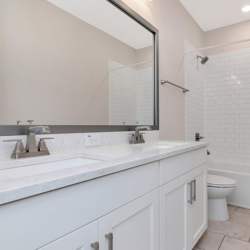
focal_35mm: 22
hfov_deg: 69.4
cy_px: 128
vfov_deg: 70.5
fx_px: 177
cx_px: 156
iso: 1000
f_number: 8
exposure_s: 1/160
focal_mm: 11
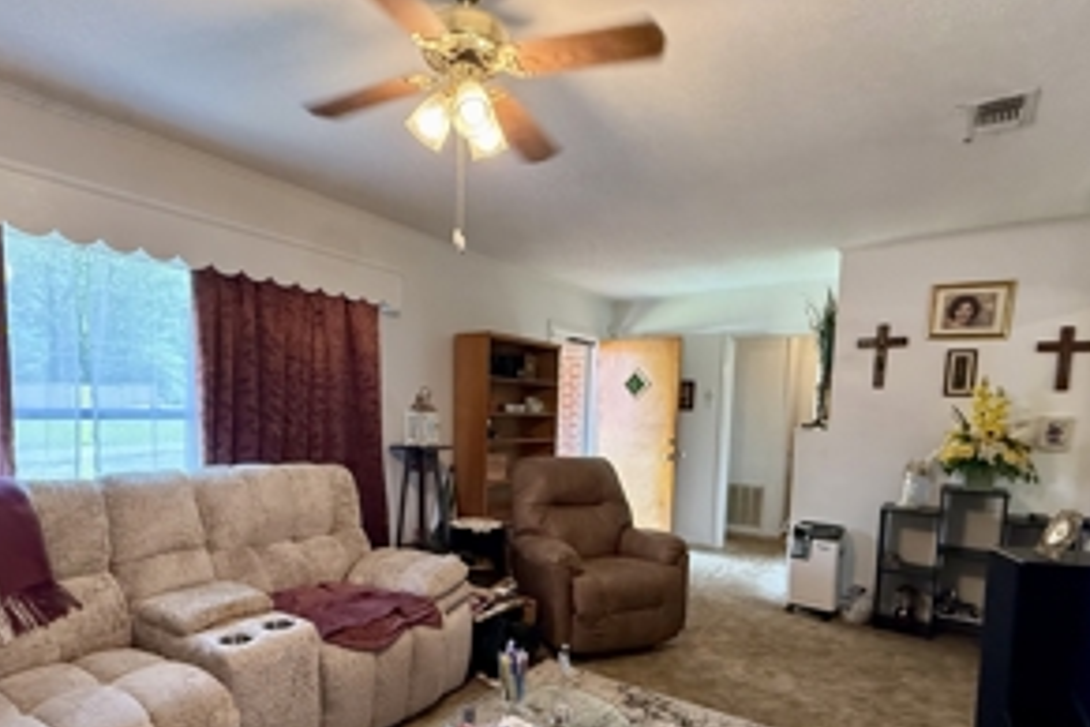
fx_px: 606
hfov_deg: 84.0
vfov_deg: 61.0
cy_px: 461
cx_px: 547
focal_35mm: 20
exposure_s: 1/120
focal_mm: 2.22
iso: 500
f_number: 2.2
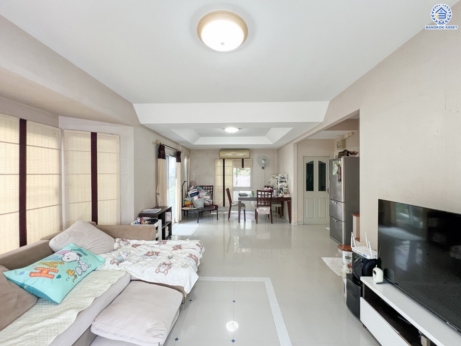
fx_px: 173
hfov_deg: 106.2
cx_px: 230
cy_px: 173
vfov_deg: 89.9
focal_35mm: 13
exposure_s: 1/1033
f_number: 1.8
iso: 32
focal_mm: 1.57
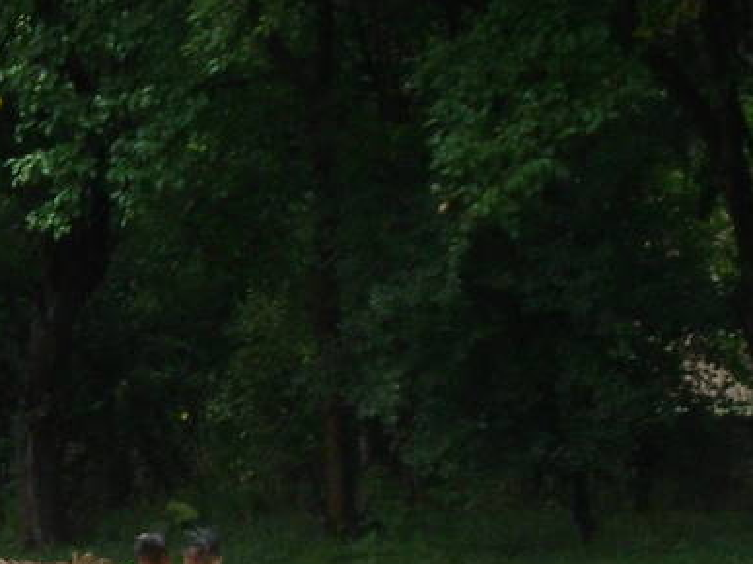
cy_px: 712
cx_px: -395
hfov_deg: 3.7
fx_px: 11699
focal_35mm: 538
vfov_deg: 2.8
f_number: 5.4
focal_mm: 22.5
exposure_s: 1/250
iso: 80
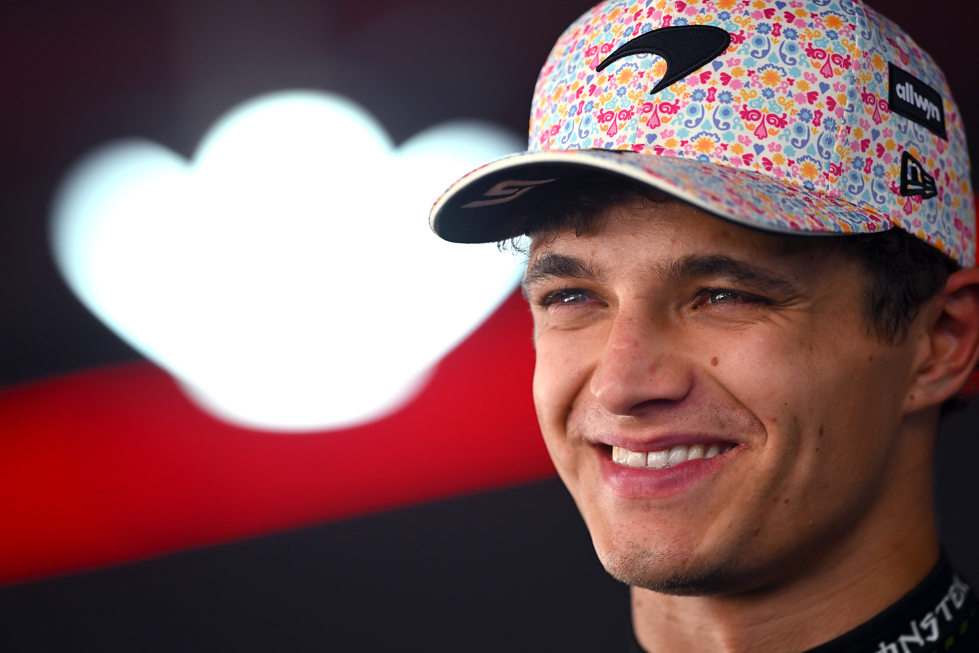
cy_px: 326
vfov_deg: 3.4
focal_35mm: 400
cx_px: 490
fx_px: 10877
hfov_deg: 5.2
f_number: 2.8
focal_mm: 400
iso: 800
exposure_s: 1/1000
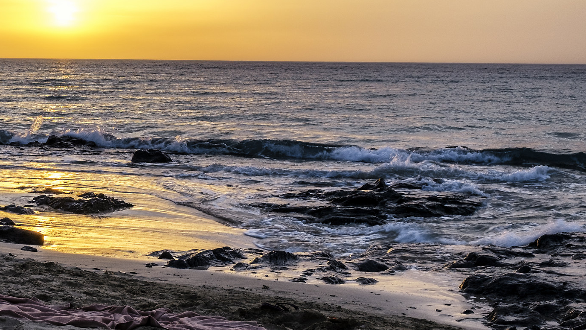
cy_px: 186
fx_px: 1336
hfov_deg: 24.3
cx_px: 104
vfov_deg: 14.1
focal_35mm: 86
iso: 200
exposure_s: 1/40
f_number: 11
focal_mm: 31.5
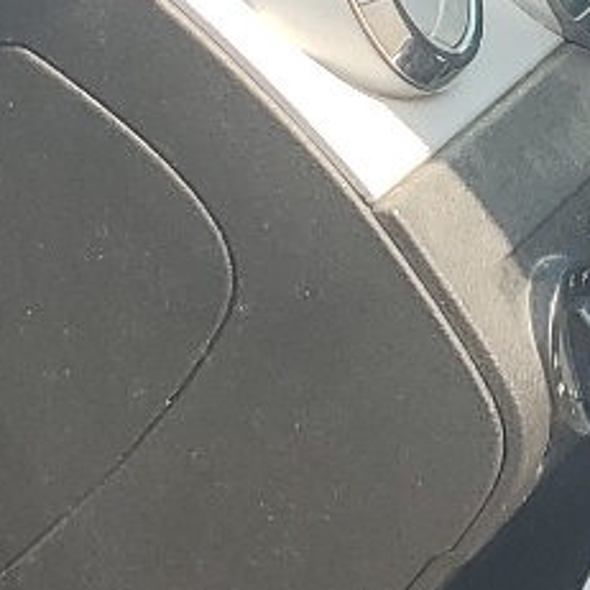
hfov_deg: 9.2
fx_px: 3066
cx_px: 1658
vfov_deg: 11.0
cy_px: 281
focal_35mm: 159
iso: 50
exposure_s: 1/833
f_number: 1.5
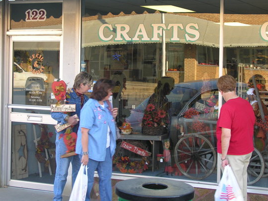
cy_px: 78
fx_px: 666
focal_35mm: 86
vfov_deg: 17.1
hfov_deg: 22.8
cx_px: 131
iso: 50
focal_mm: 15
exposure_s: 1/18.1
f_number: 3.2
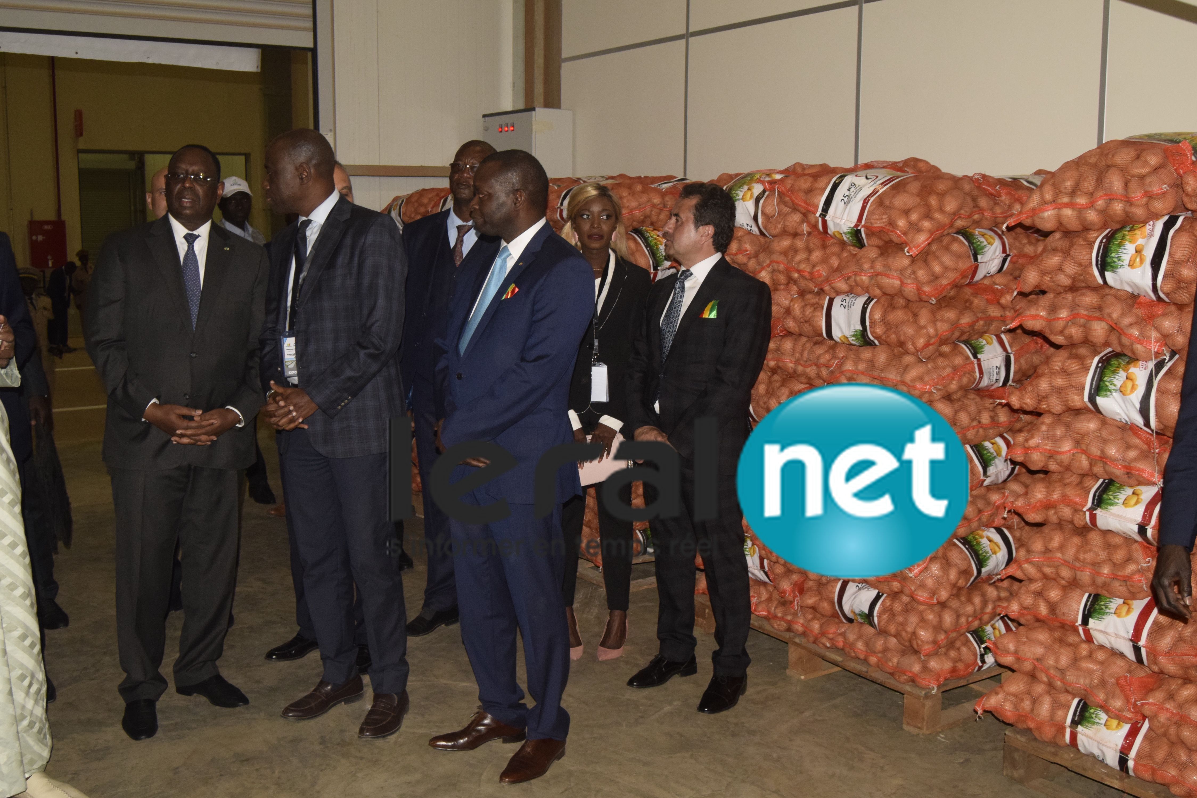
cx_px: 598
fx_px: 1197
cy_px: 399
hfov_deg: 53.1
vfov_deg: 36.9
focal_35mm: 36
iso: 1600
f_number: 6.3
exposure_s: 1/160
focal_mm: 24
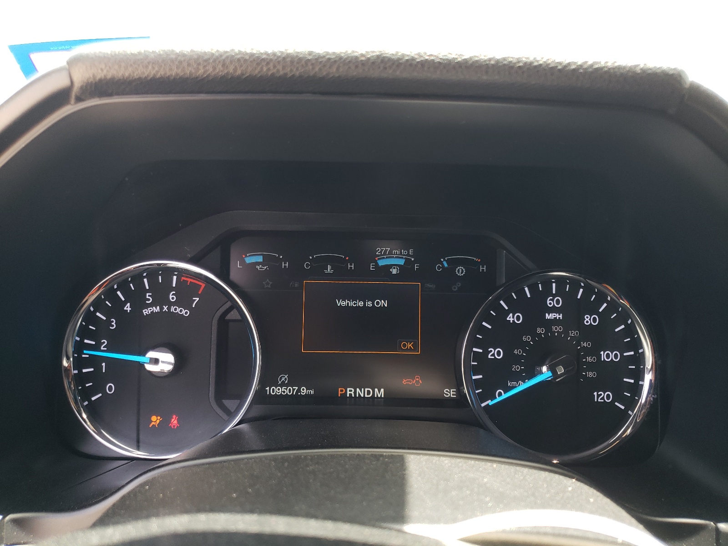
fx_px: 547
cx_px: 364
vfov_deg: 53.1
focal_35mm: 26
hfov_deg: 67.3
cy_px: 273
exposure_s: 1/120
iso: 70
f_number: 1.5
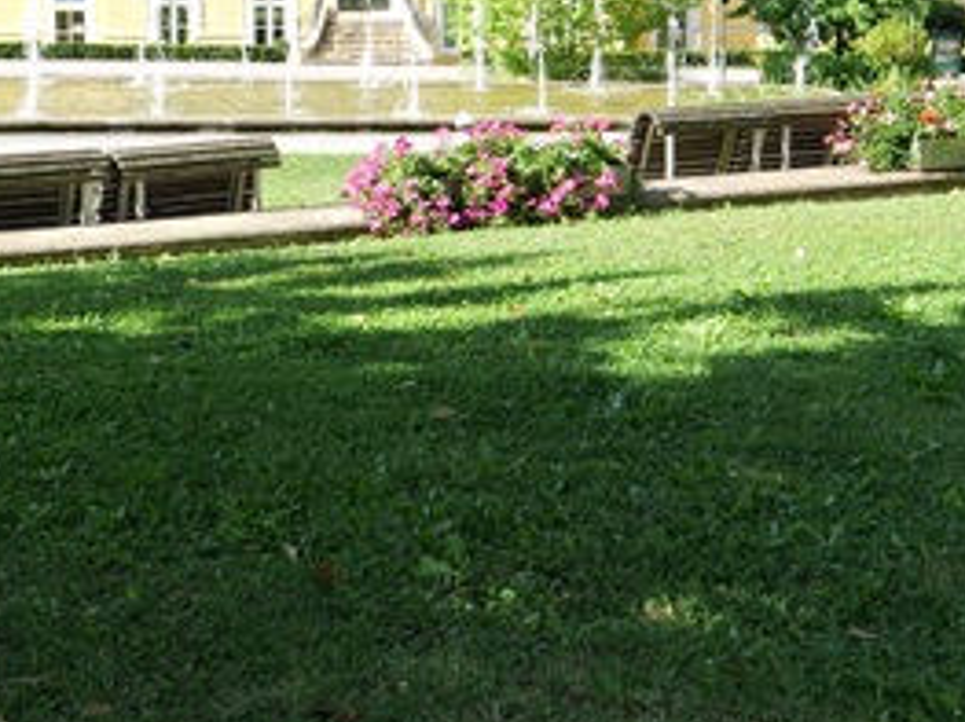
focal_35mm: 73
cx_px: 389
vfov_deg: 19.9
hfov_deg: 26.6
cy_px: 114
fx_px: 2034
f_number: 4
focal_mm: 12
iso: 100
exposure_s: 1/200
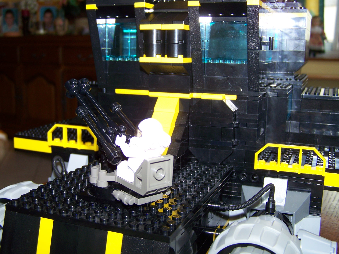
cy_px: 127
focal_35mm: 40
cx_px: 170
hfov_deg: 46.8
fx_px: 392
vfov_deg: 36.0
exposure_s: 1/60
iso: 80
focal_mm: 6.7
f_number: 2.8
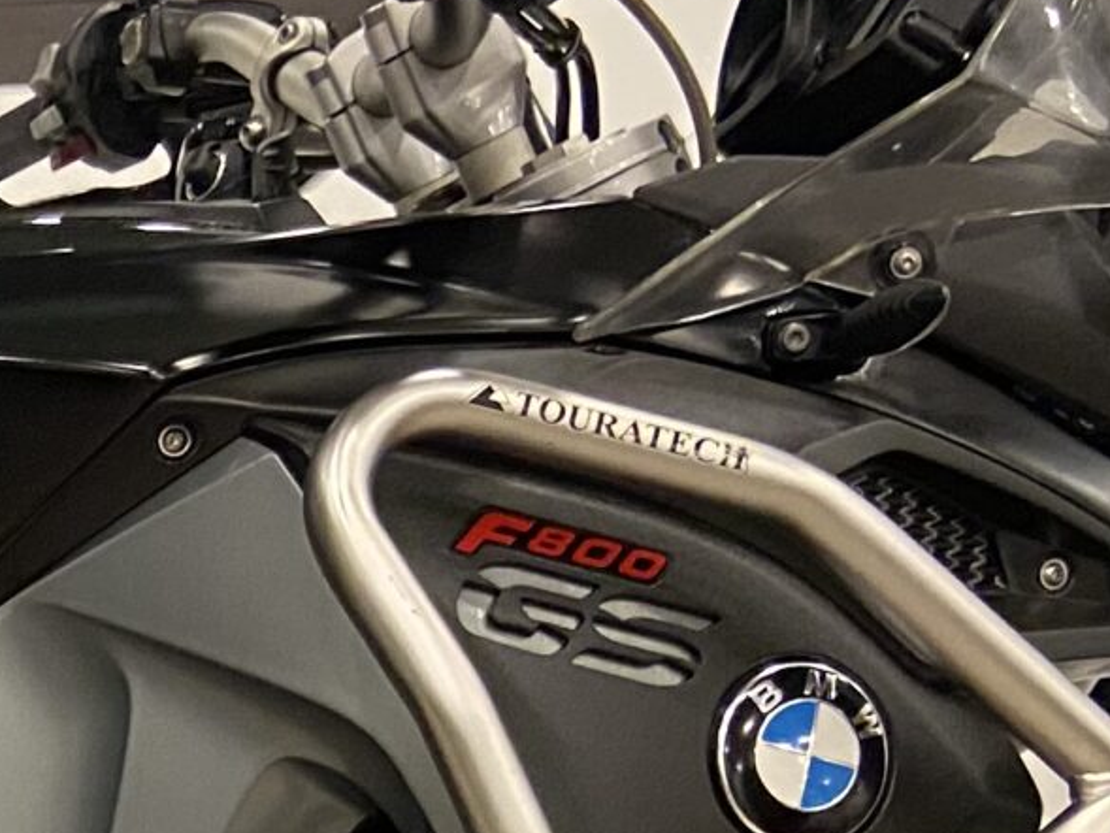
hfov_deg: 15.4
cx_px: -767
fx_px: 3624
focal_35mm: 113
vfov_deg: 12.2
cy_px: 1389
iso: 400
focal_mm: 4.25
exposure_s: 1/50
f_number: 1.8
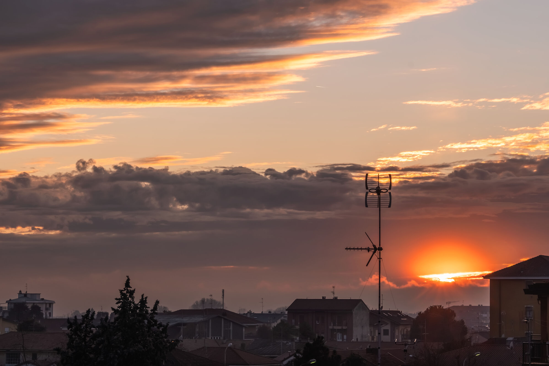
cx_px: 274
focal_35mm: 130
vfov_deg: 10.5
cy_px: 183
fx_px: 1982
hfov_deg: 15.8
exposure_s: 1/10
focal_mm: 86.4
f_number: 14
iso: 320
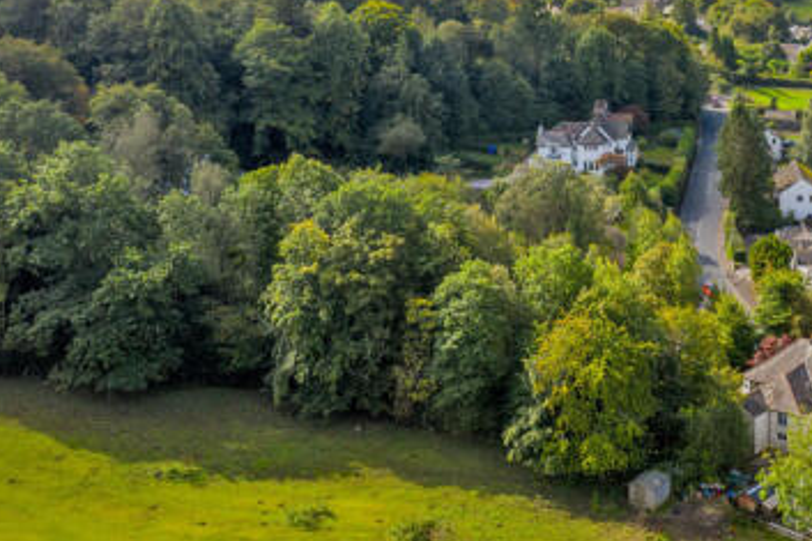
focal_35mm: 52
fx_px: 1172
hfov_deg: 36.1
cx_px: 718
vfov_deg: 25.8
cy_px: 160
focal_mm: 10.26
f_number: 5.6
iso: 100
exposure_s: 1/400
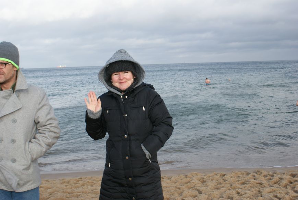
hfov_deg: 46.4
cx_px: 149
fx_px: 348
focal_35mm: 42
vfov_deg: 32.0
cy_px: 100
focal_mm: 28
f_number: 5.6
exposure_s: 1/160
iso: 100
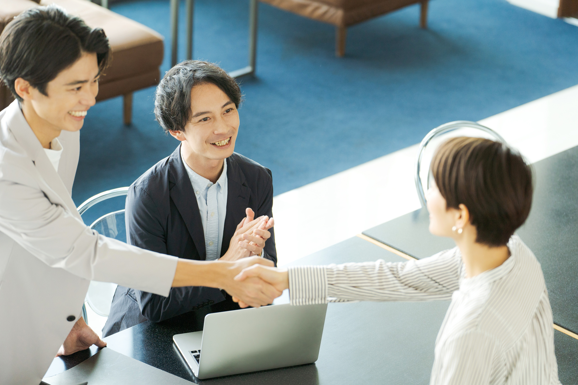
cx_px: 289
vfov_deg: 12.2
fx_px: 1798
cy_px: 192
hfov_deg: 18.3
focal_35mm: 112
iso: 500
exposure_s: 1/160
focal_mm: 112
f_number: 3.5
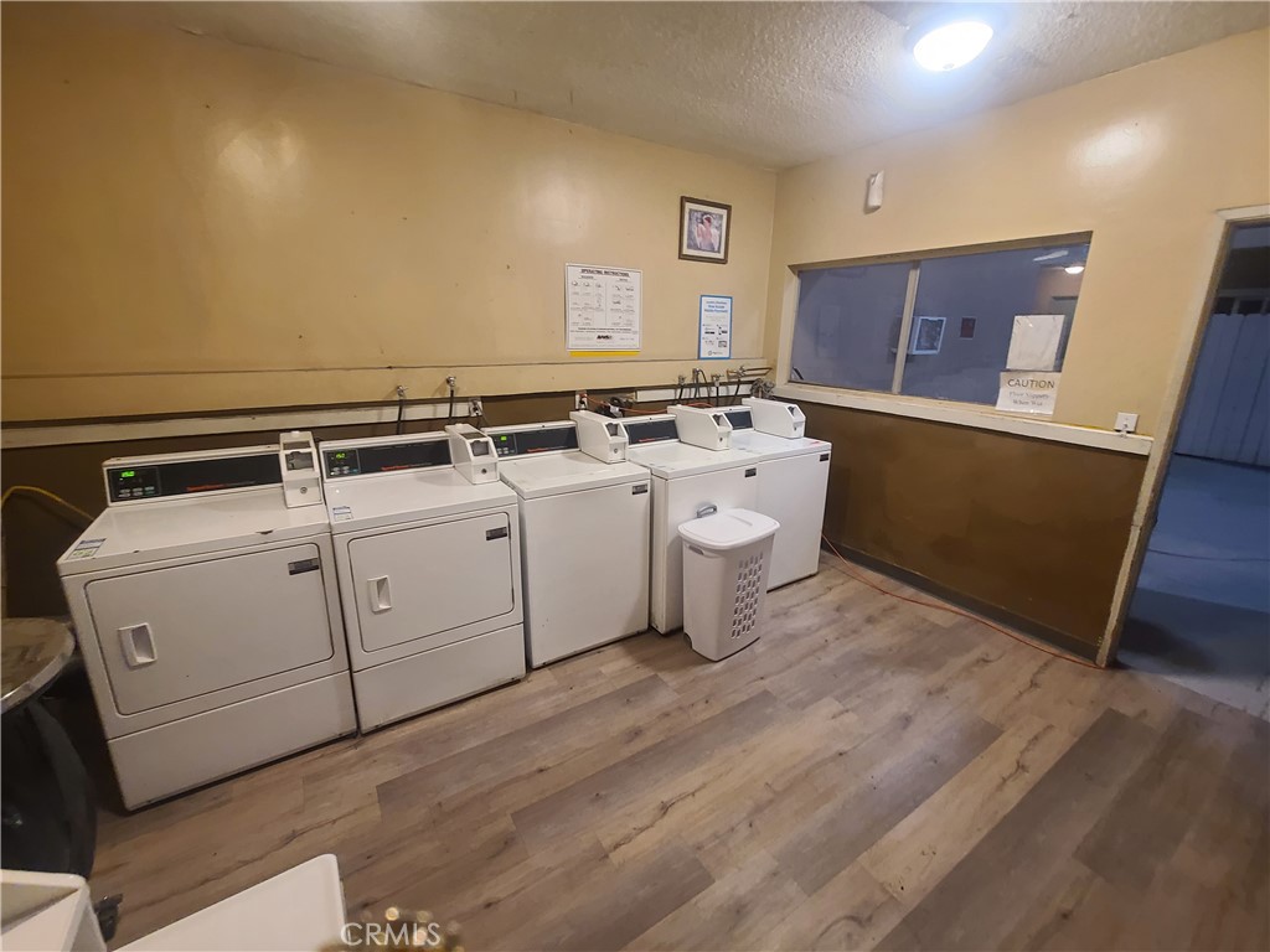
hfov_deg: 106.2
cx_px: 635
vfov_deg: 89.9
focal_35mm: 13
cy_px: 476
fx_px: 477
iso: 320
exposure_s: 1/29
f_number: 2.2
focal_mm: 2.2
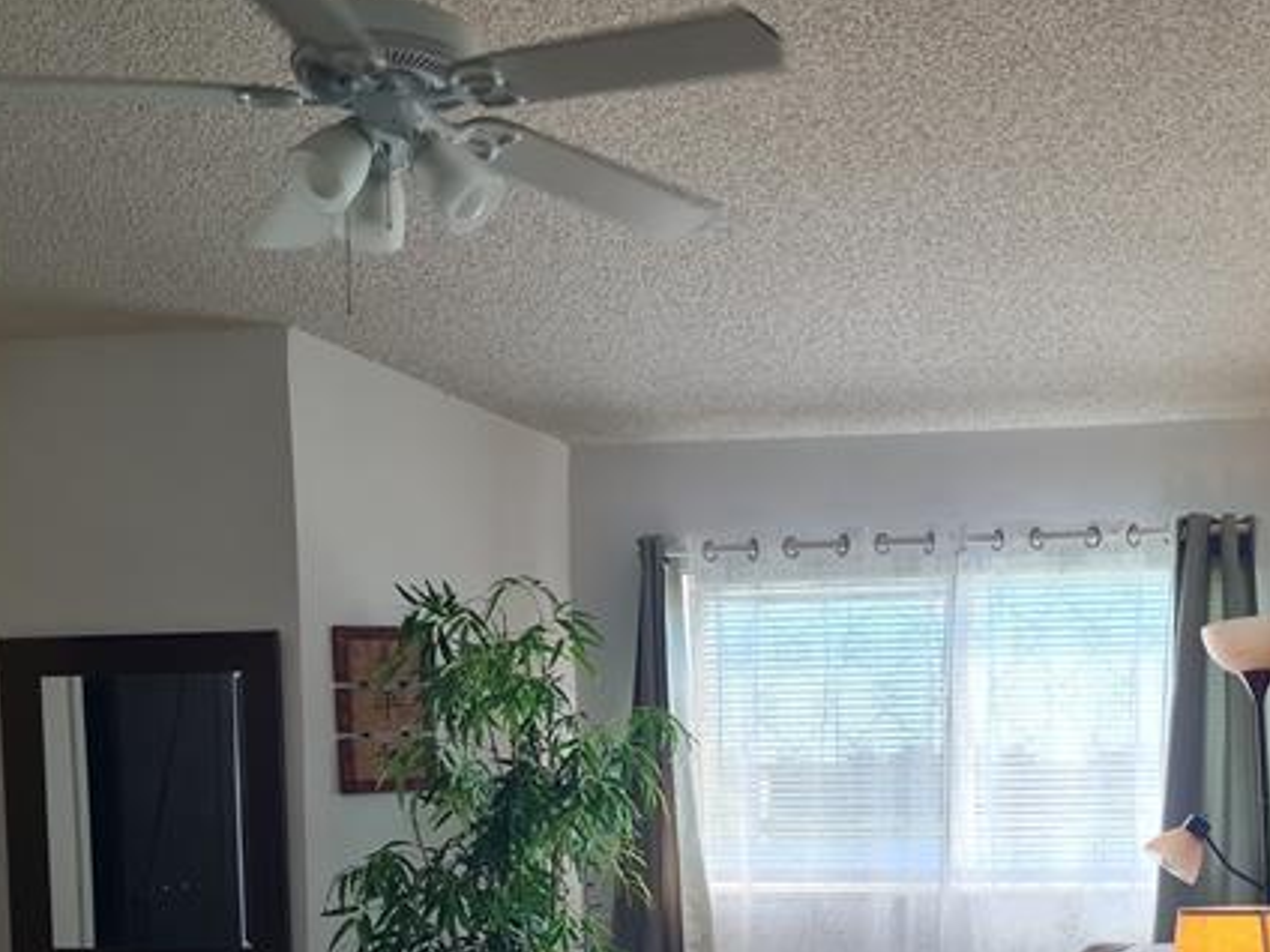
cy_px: 874
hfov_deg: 38.7
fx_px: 1798
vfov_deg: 28.4
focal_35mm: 49
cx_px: 776
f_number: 1.8
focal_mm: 5.4
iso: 100
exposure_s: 1/120
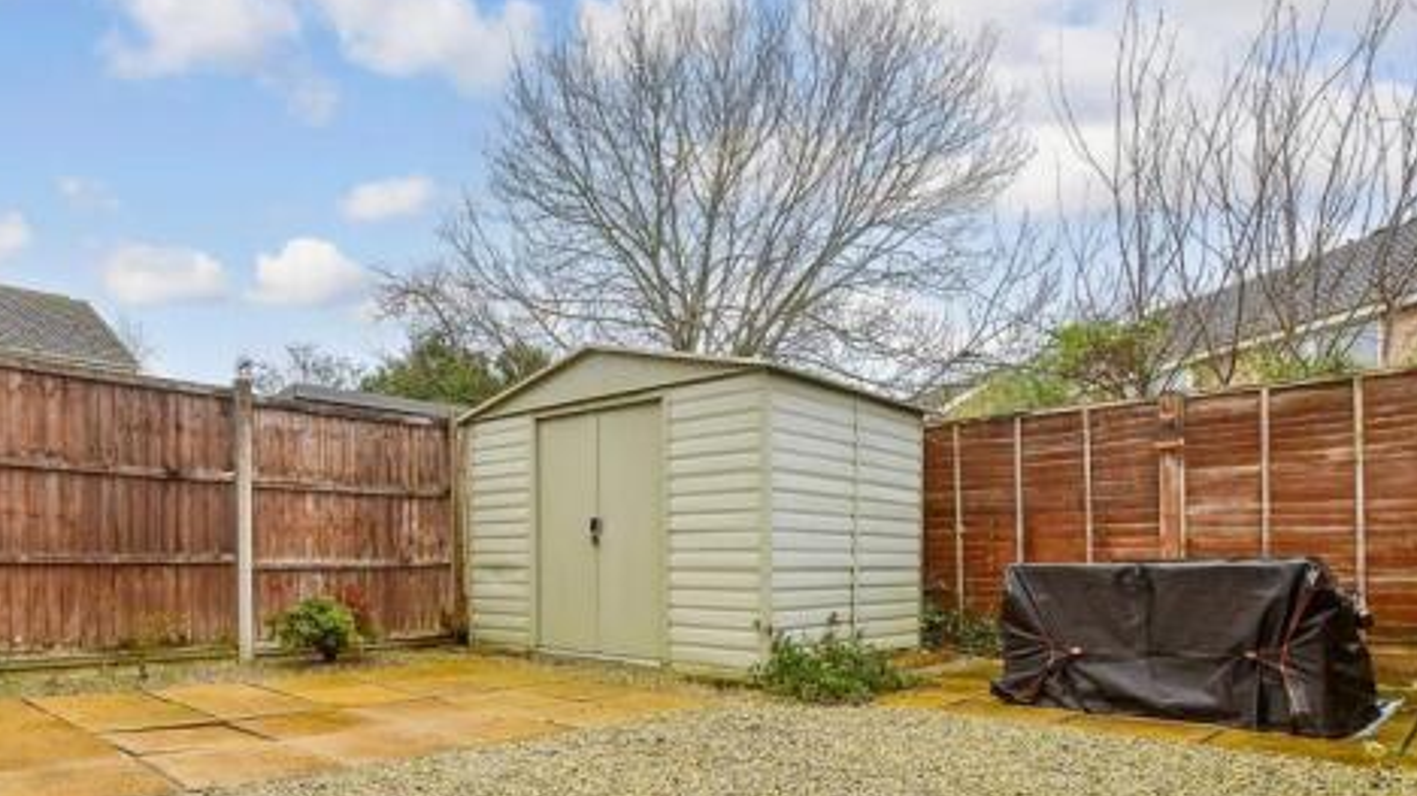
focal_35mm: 22
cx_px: 528
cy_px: 546
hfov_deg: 79.7
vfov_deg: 50.3
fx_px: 826
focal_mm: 10
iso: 200
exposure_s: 1/60
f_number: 7.1
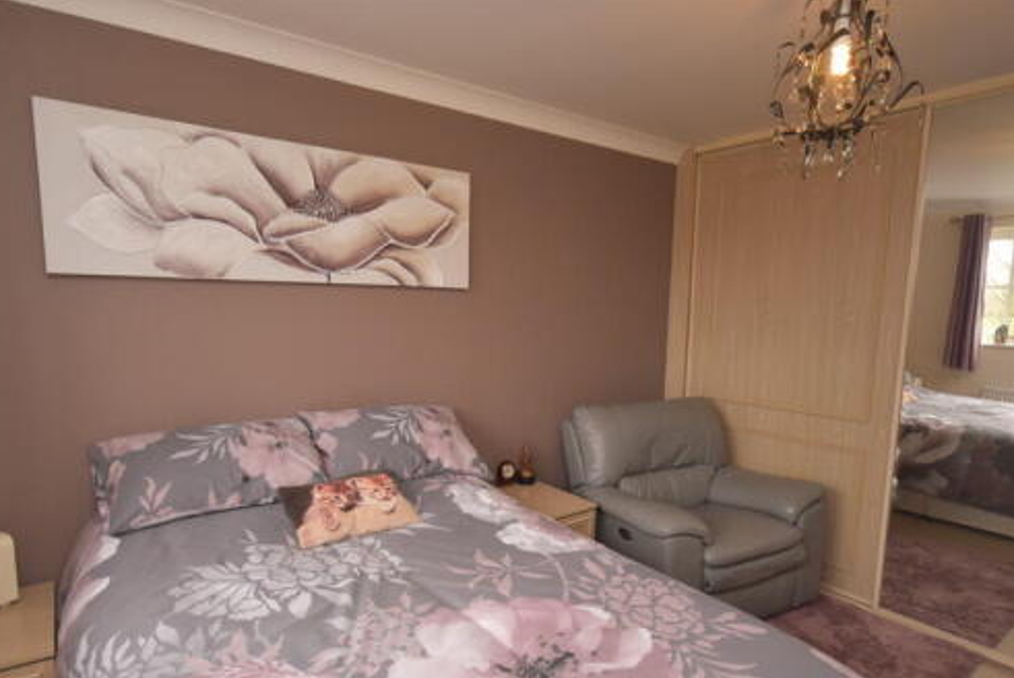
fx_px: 564
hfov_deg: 83.9
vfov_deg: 61.8
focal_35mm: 20
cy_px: 386
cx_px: 521
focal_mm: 10
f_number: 4
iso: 800
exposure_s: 1/125
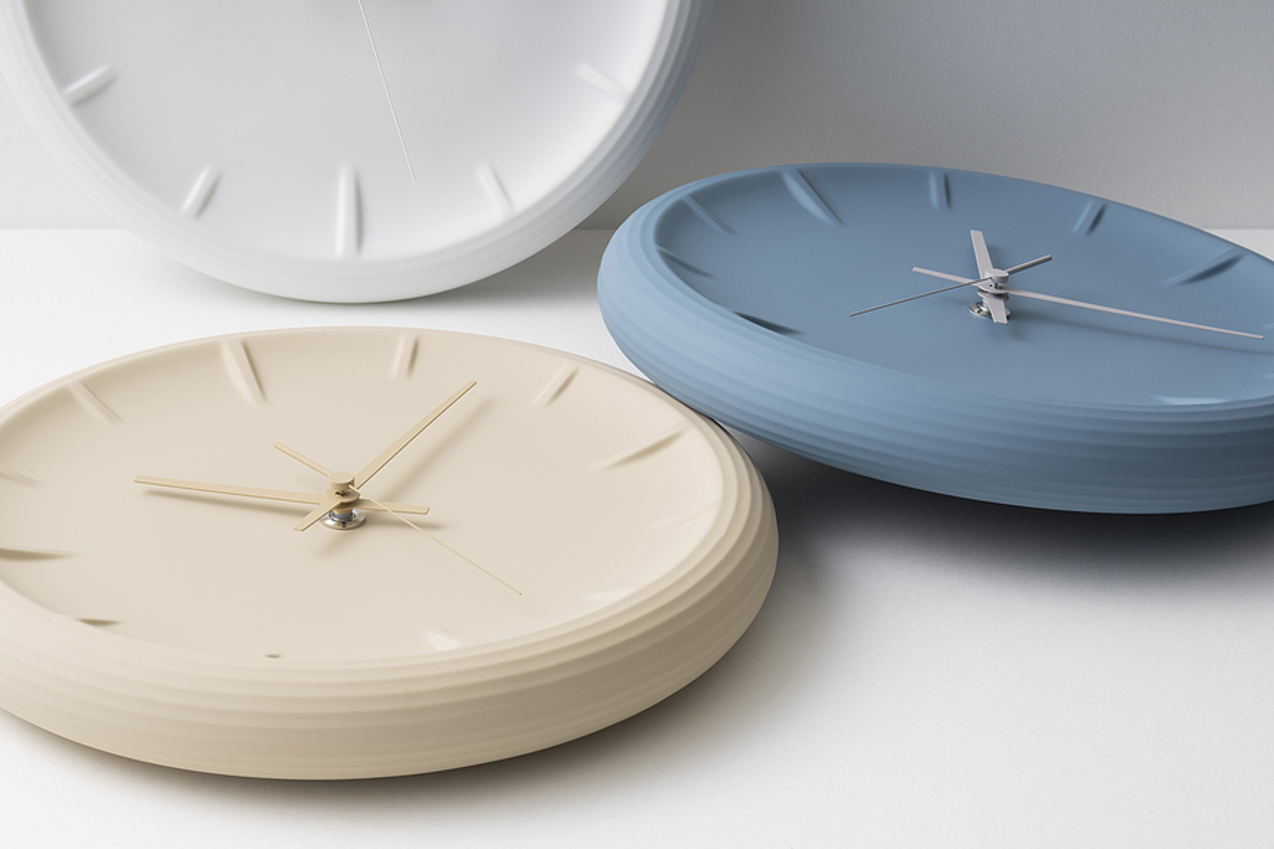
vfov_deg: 15.2
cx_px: 637
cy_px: 424
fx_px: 3185
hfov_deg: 22.6
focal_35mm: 90
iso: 100
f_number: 11
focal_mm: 90
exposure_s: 1/160
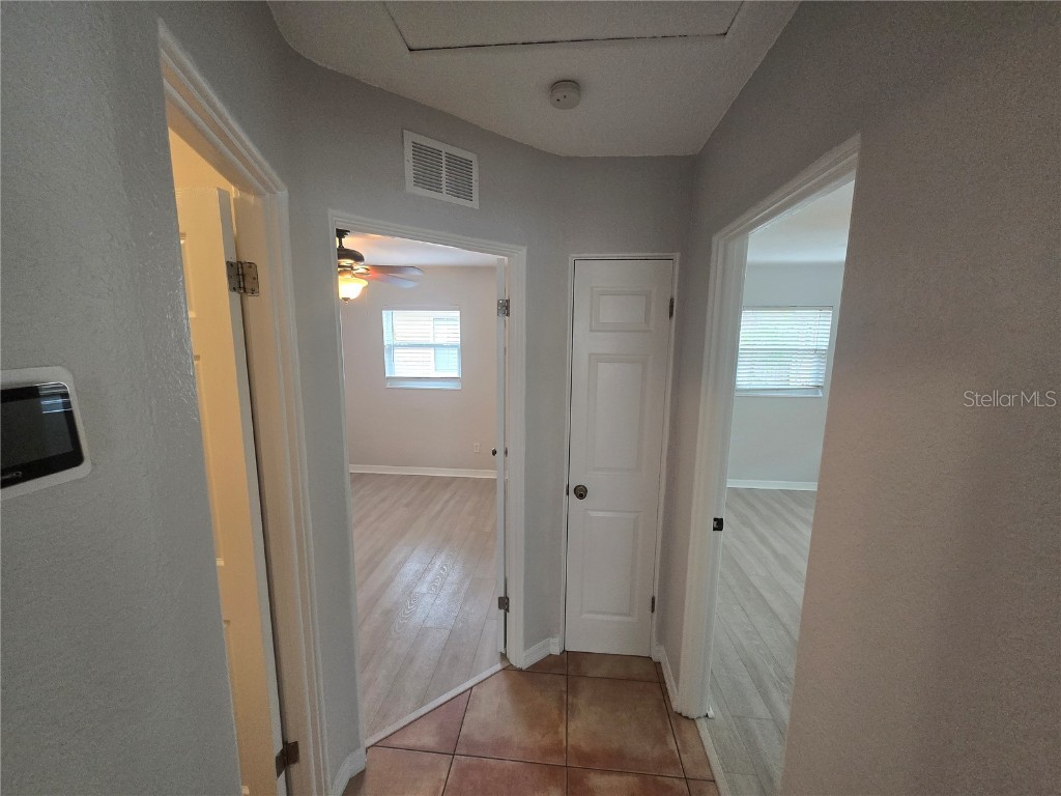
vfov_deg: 89.9
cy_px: 398
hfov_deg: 106.2
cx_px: 530
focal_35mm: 13
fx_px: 398
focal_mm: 1.7
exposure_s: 1/60
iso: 200
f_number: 2.2
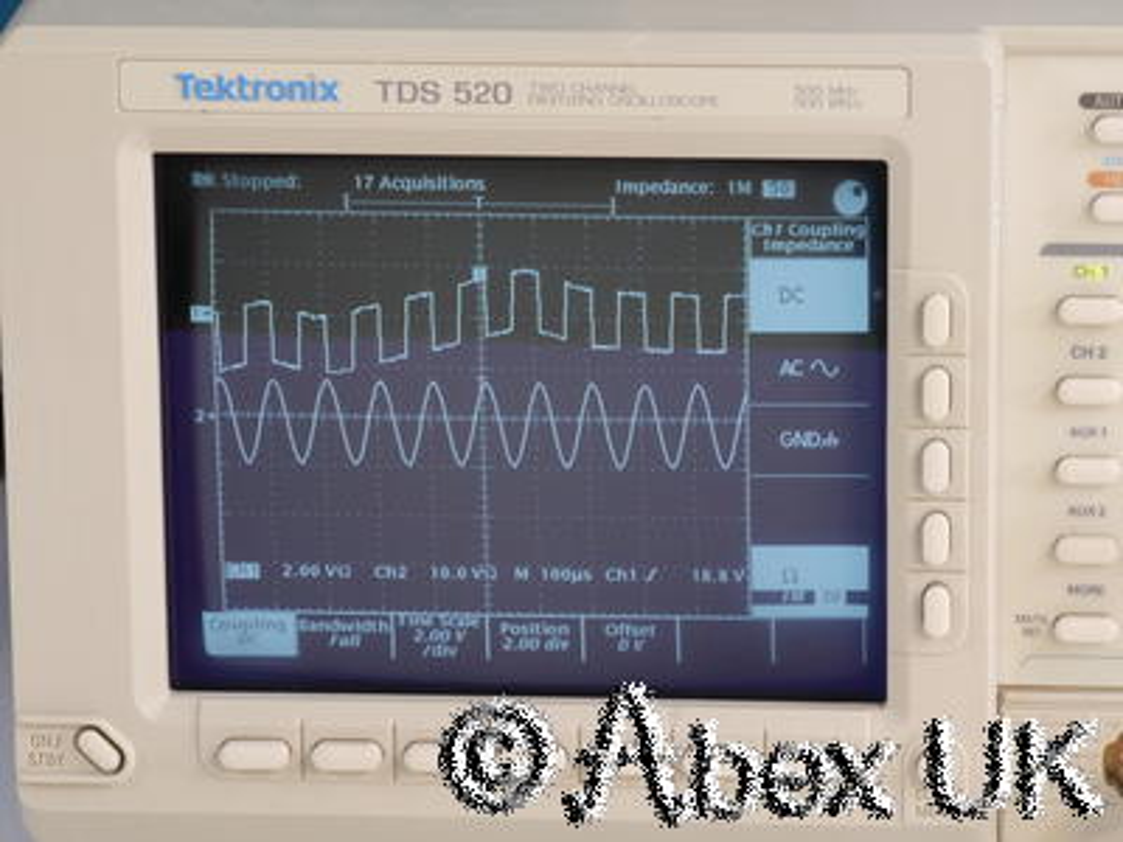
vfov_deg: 7.7
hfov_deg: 10.2
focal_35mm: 194
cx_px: 562
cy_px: 421
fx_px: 6294
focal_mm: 97
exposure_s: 1/1.3
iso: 800
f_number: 22
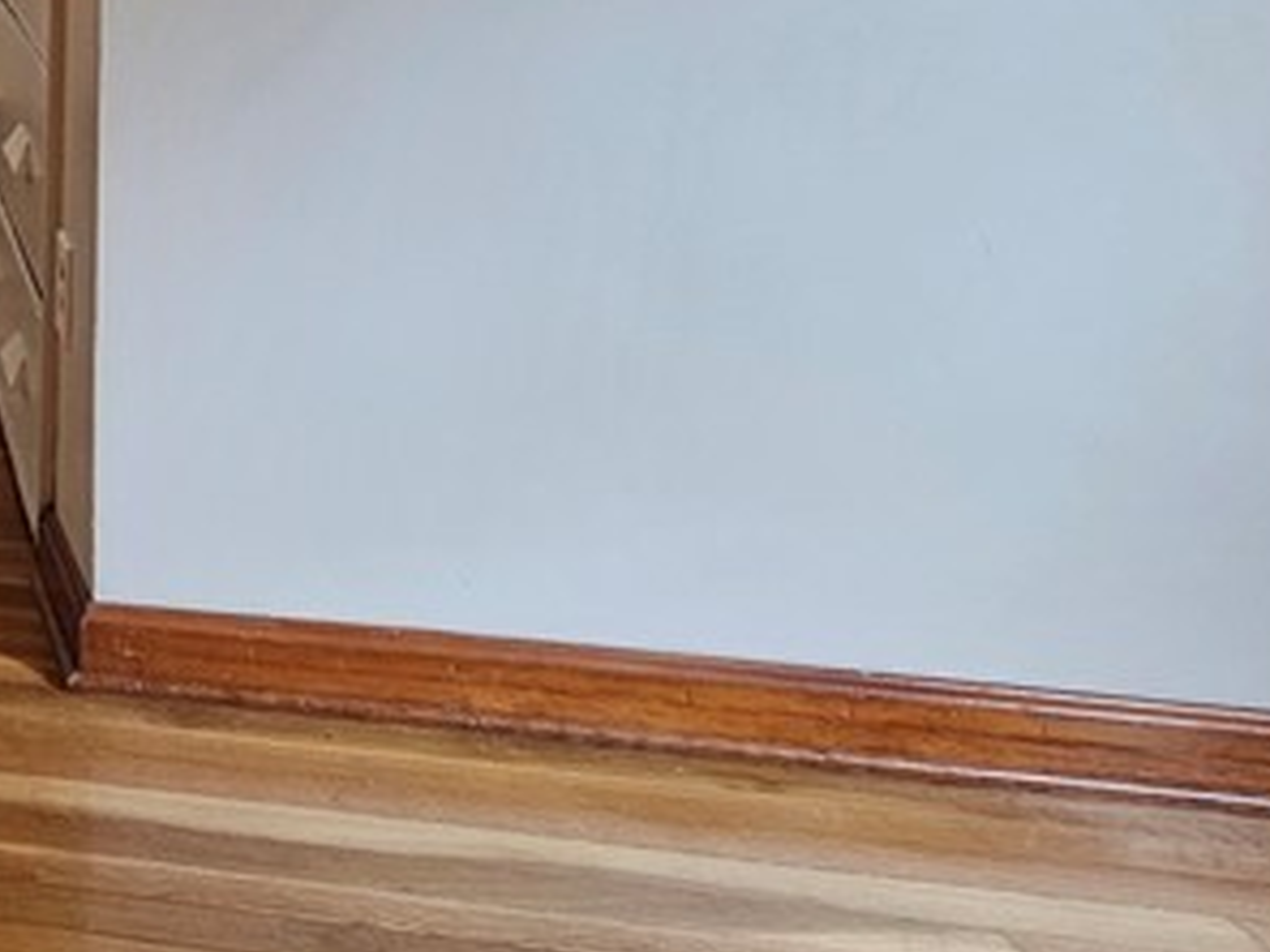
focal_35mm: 45
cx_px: -725
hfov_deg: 26.7
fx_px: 1651
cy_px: -124
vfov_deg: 28.8
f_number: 2.2
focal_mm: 2.2
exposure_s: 1/60
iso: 125
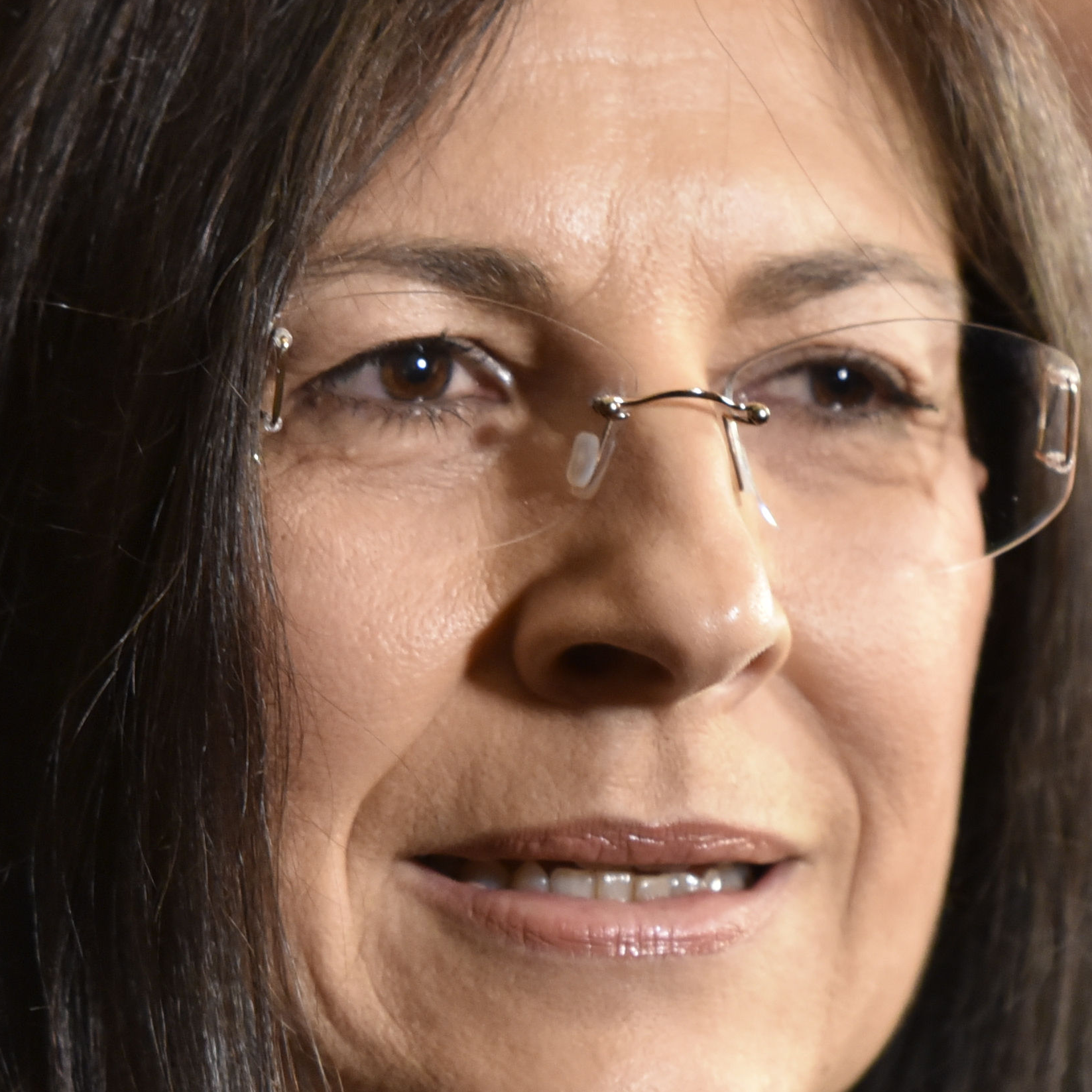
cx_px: 411
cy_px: 528
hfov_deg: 2.8
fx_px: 22164
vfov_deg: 2.8
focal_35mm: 621
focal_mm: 200
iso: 2500
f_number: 3.2
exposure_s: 1/125
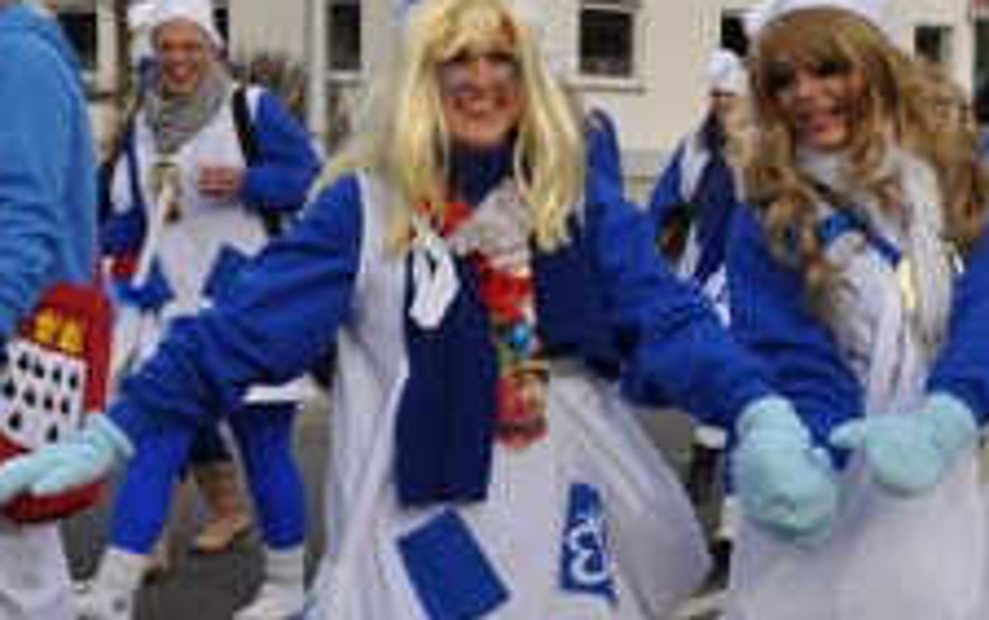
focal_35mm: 95
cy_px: 369
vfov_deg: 13.8
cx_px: 664
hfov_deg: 21.8
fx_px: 2562
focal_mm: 28
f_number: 14
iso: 200
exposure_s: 1/200
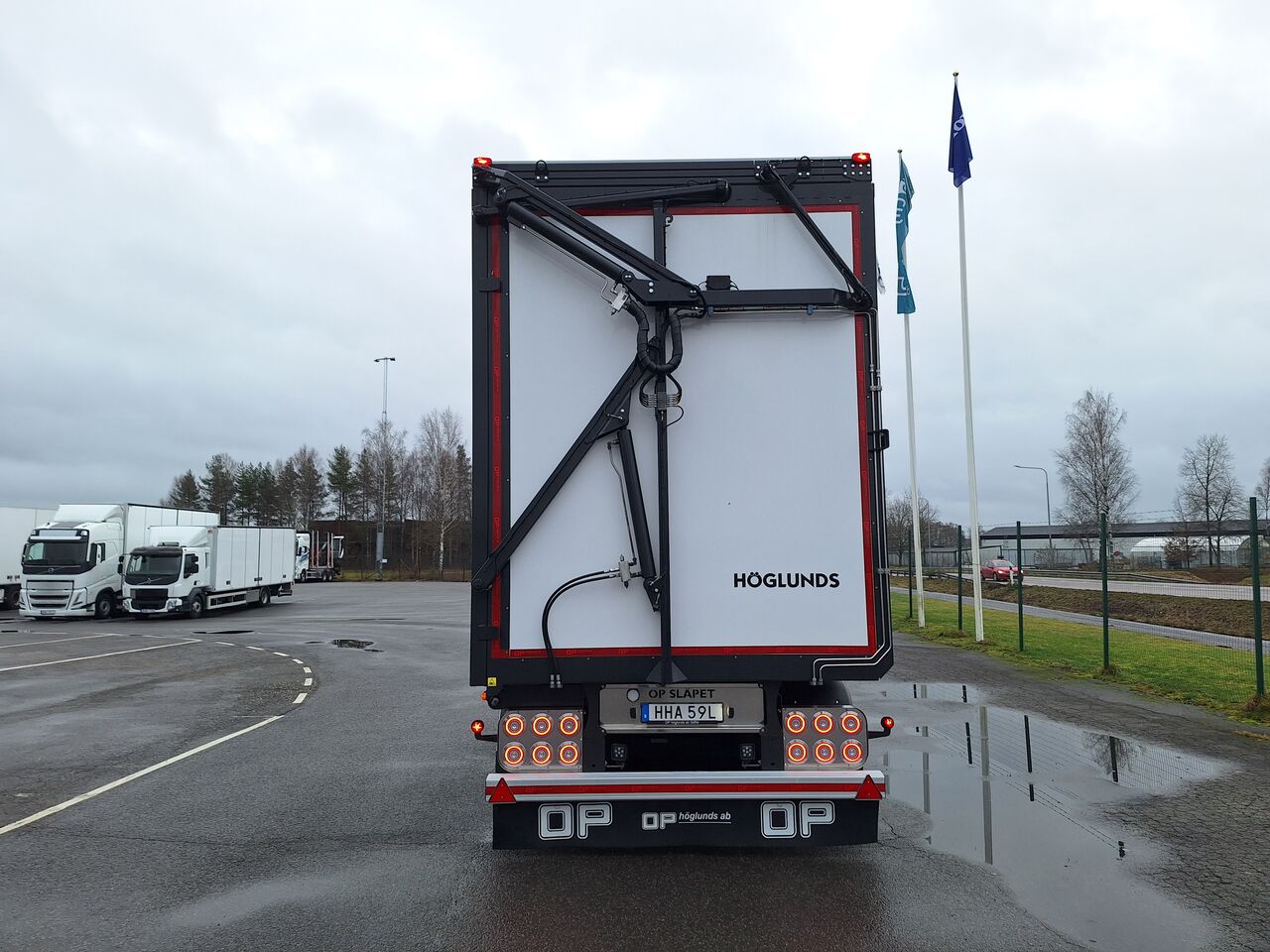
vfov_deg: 58.9
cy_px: 476
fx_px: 844
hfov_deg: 73.9
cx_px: 635
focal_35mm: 23
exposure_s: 1/206
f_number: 1.8
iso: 40
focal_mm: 5.54
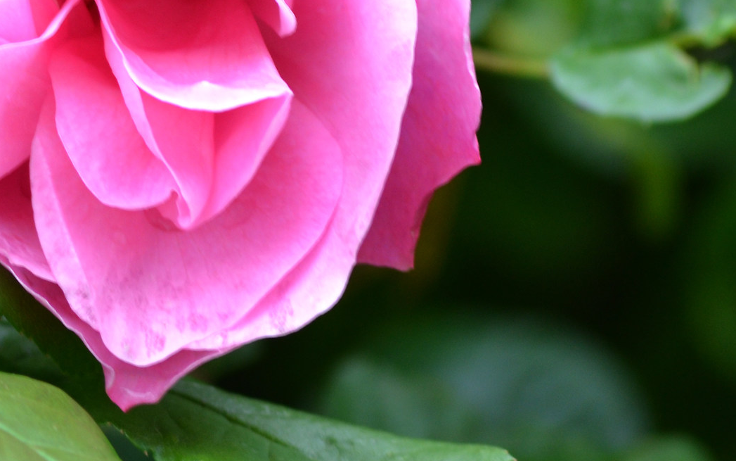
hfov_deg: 3.1
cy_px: -30
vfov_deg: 1.9
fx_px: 13707
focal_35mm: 683
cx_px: 86
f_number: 8
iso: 400
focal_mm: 195
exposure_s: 1/125
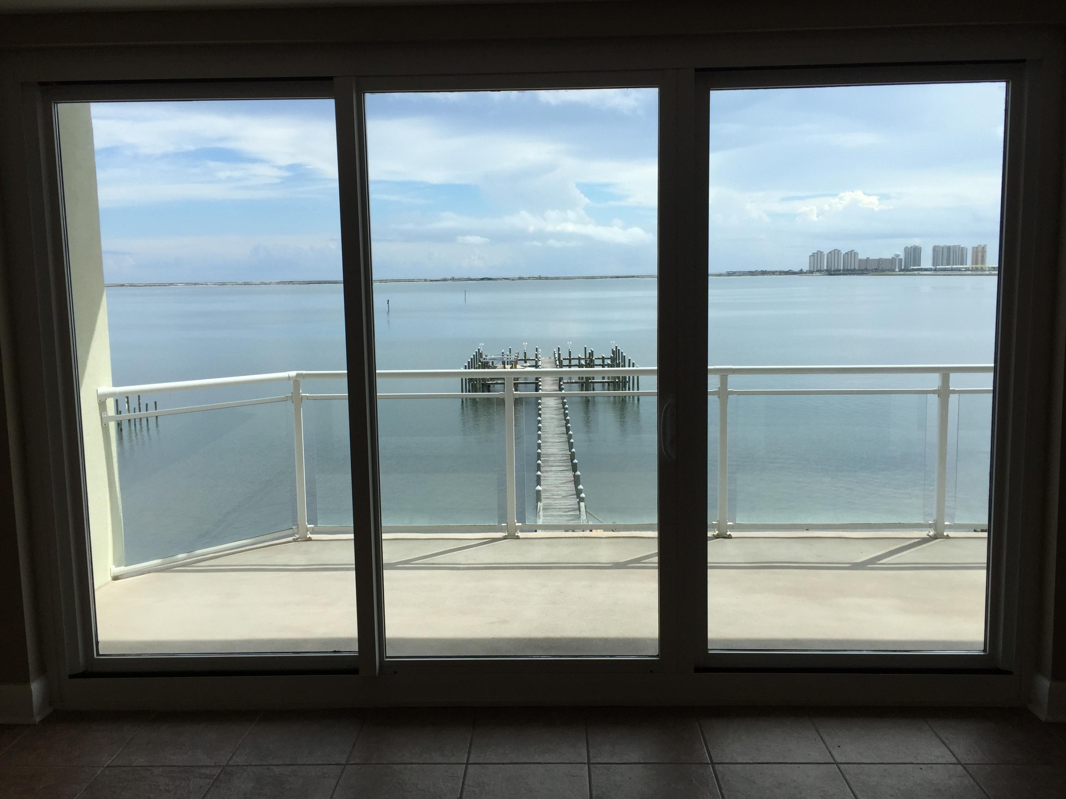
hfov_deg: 61.7
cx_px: 533
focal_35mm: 29
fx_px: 893
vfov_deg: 48.2
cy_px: 400
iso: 32
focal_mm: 4.15
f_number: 2.2
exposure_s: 1/706
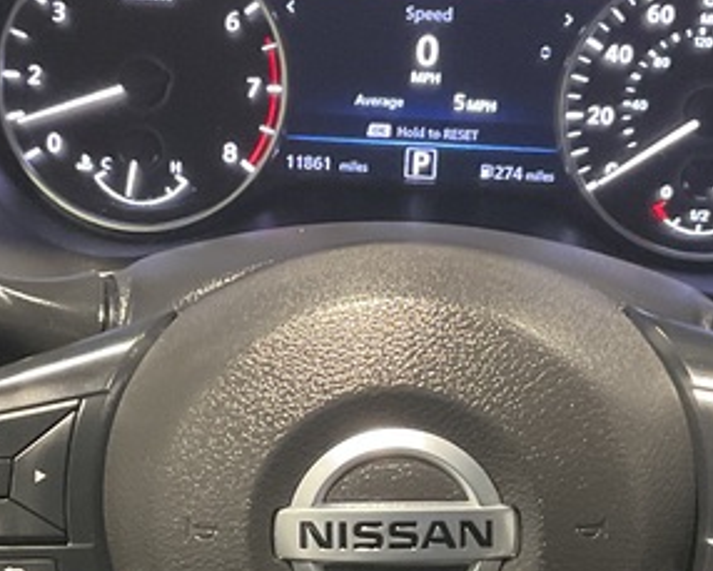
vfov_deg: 16.1
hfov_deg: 20.2
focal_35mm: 95
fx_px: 2005
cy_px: 429
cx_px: 344
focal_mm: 3
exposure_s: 1/30
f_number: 1.8
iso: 320
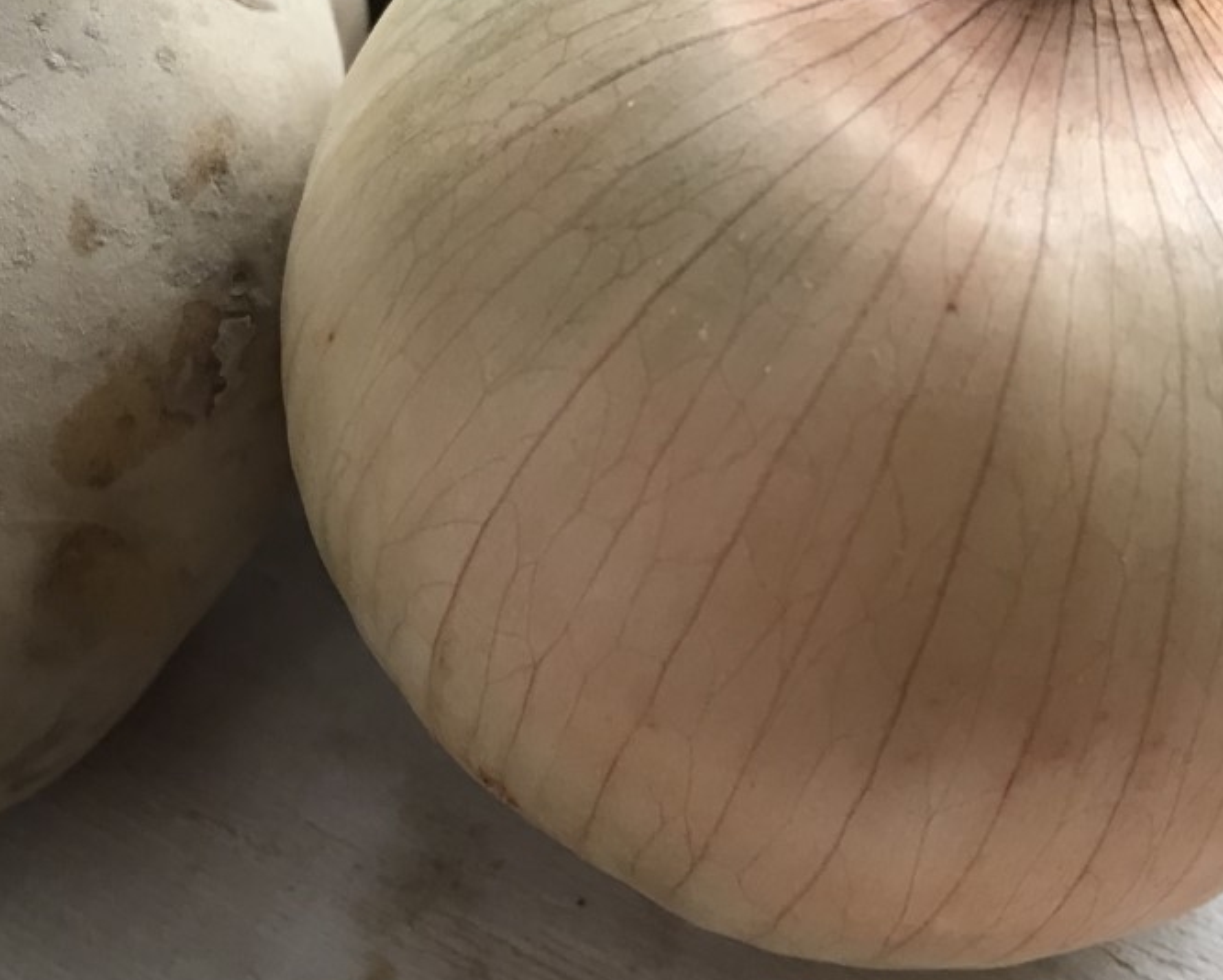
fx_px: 2136
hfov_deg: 31.8
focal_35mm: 59
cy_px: 442
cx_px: 464
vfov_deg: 25.8
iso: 32
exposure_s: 1/24
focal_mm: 4
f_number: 1.8
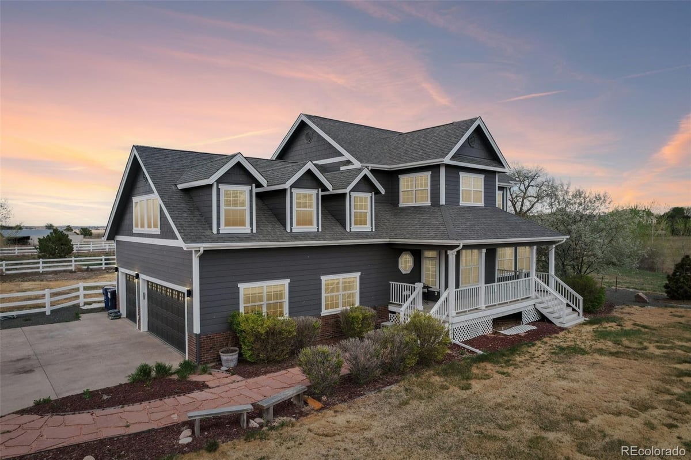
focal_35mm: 22
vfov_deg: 57.2
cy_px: 230
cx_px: 346
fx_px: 422
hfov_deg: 78.6
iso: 160
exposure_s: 1/2500
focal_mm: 8.4
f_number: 2.8
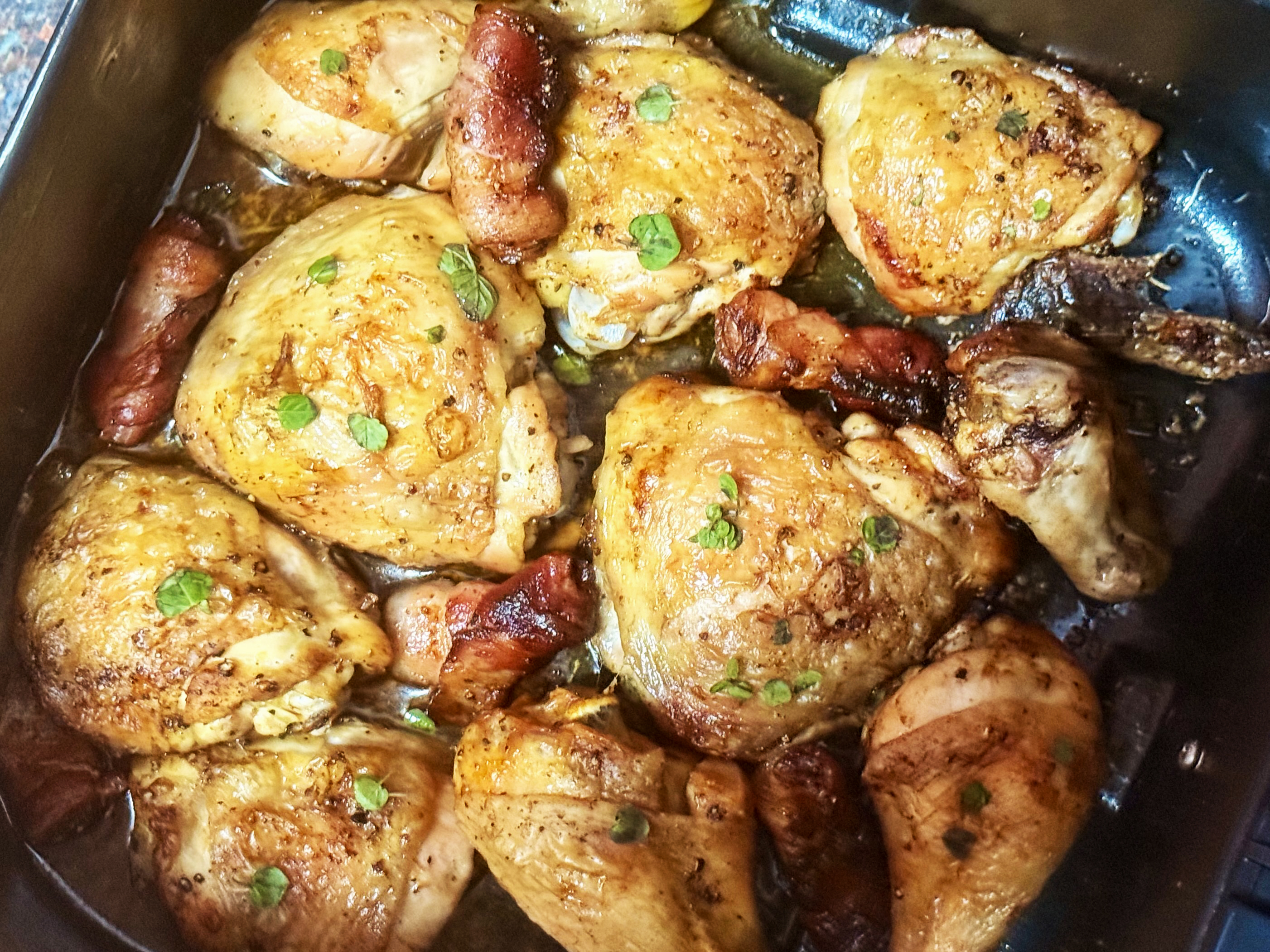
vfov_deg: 30.3
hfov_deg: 39.7
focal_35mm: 48
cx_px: 635
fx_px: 1761
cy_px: 476
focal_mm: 6.76
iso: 500
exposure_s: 1/25
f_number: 1.78
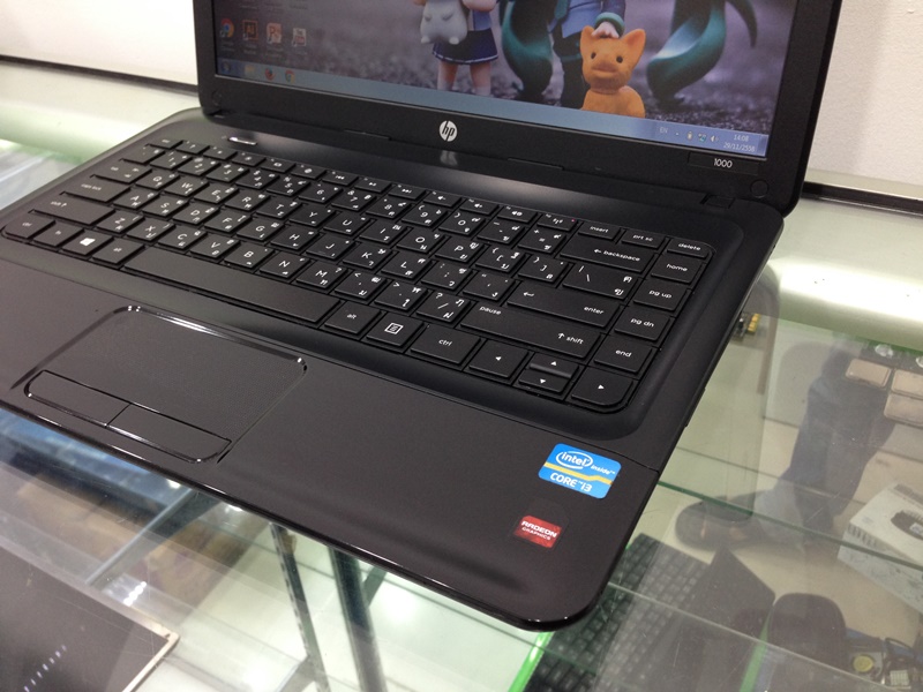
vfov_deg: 42.9
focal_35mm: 33
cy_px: 346
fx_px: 880
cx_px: 462
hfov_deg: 55.4
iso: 100
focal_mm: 4.12
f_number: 2.4
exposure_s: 1/20
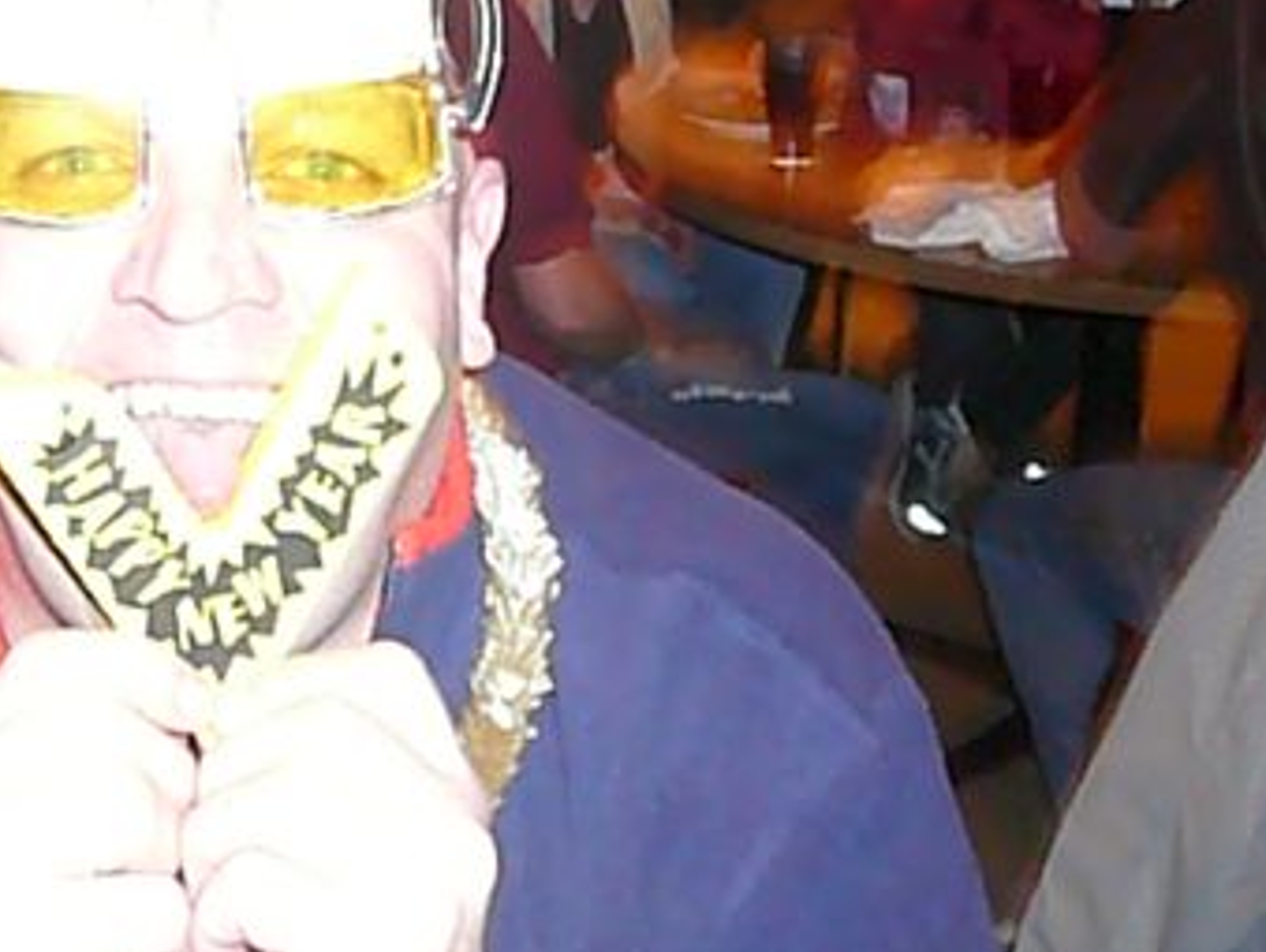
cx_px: 112
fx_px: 2416
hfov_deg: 28.2
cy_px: 261
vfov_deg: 22.1
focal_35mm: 66
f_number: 2.8
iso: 800
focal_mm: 5.2
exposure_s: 1/8
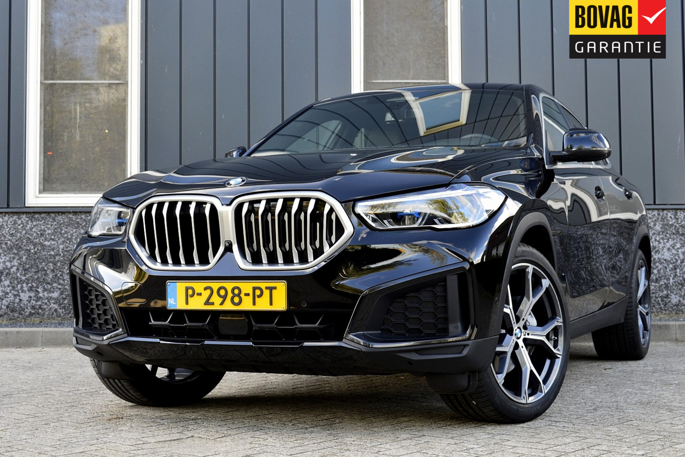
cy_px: 228
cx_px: 342
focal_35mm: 57
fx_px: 1084
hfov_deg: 35.1
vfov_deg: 23.8
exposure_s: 1/60
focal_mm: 38
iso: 400
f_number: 8
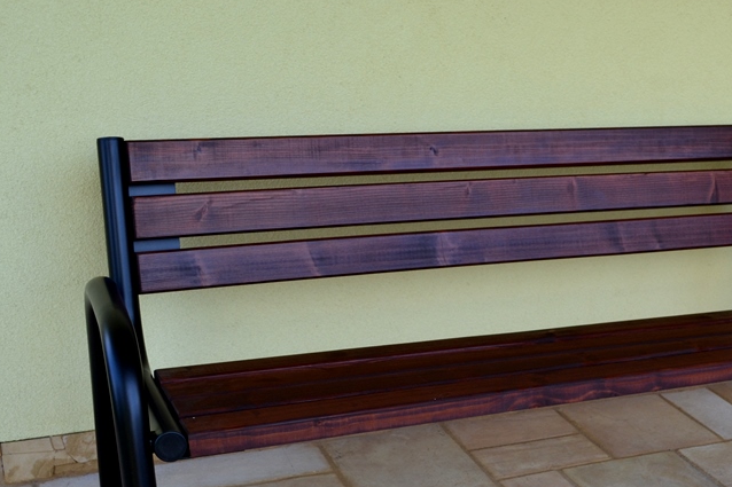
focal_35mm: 53
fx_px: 1077
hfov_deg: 36.8
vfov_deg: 25.2
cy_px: 363
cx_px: 531
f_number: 5.6
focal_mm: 22
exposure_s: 1/125
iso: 280
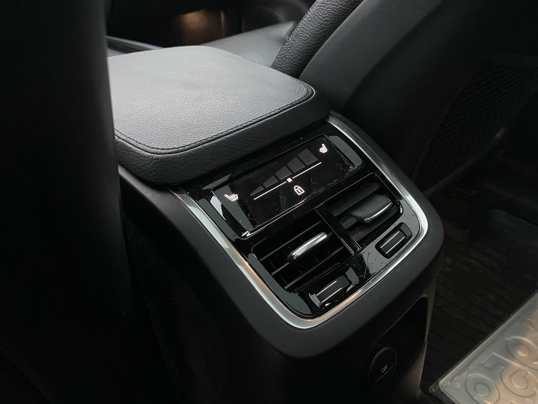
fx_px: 404
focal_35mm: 26
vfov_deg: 53.1
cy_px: 202
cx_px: 269
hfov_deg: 67.3
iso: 500
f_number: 1.8
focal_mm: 4.25
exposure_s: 1/48
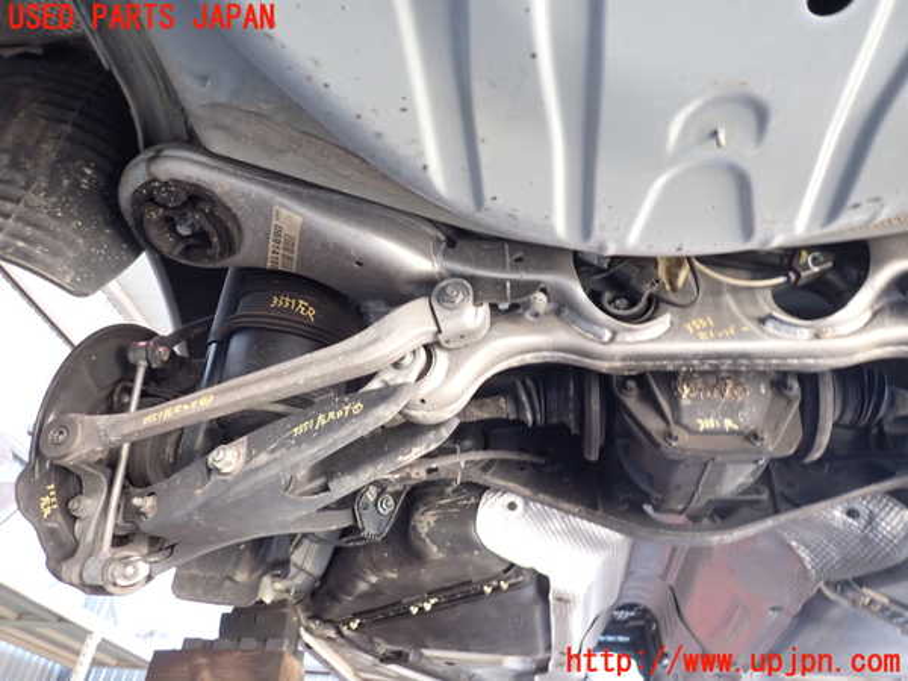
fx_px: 656
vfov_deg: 54.9
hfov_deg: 69.4
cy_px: 340
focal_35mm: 25
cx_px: 454
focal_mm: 4.5
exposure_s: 1/30
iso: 200
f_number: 2
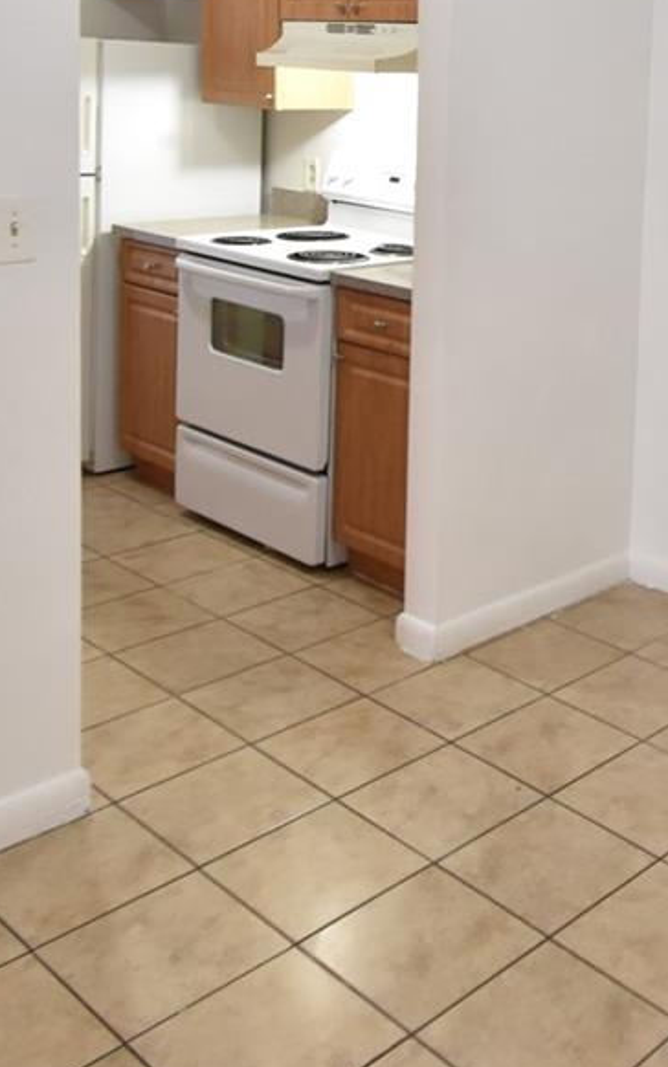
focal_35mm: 42
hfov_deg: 28.3
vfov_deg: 44.0
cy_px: 160
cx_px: 697
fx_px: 1223
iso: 800
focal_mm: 10
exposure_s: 1/60
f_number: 3.5
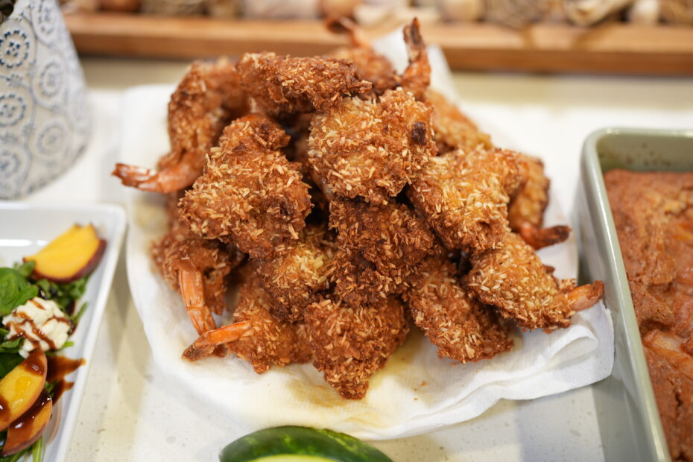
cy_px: 231
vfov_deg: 37.9
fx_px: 674
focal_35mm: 35
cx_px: 346
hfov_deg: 54.4
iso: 125
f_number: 1.4
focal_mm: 35
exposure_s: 1/40
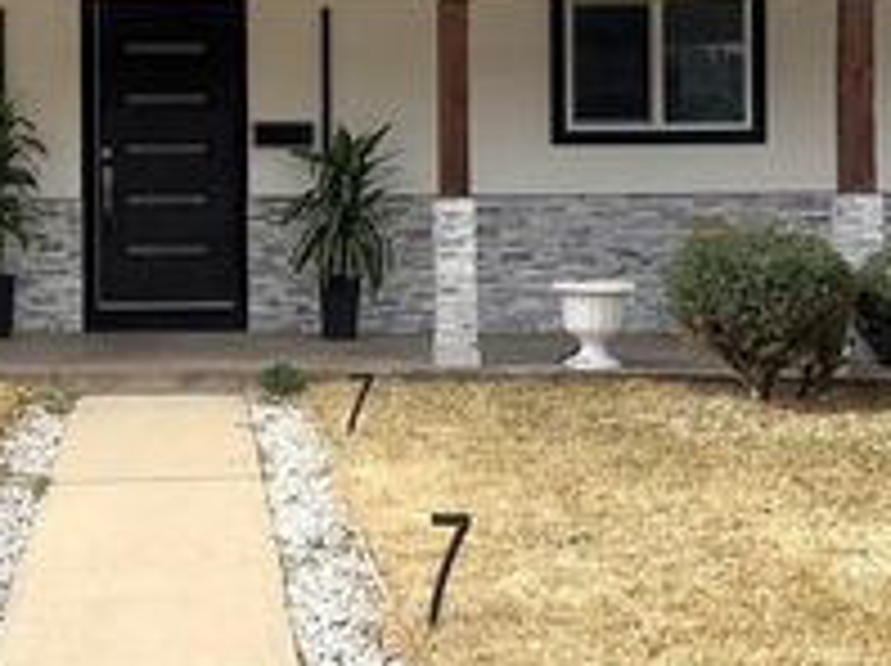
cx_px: 230
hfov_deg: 26.7
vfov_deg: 20.2
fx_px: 1851
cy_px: 164
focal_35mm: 72
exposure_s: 1/6410
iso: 80
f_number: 1.78
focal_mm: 6.76
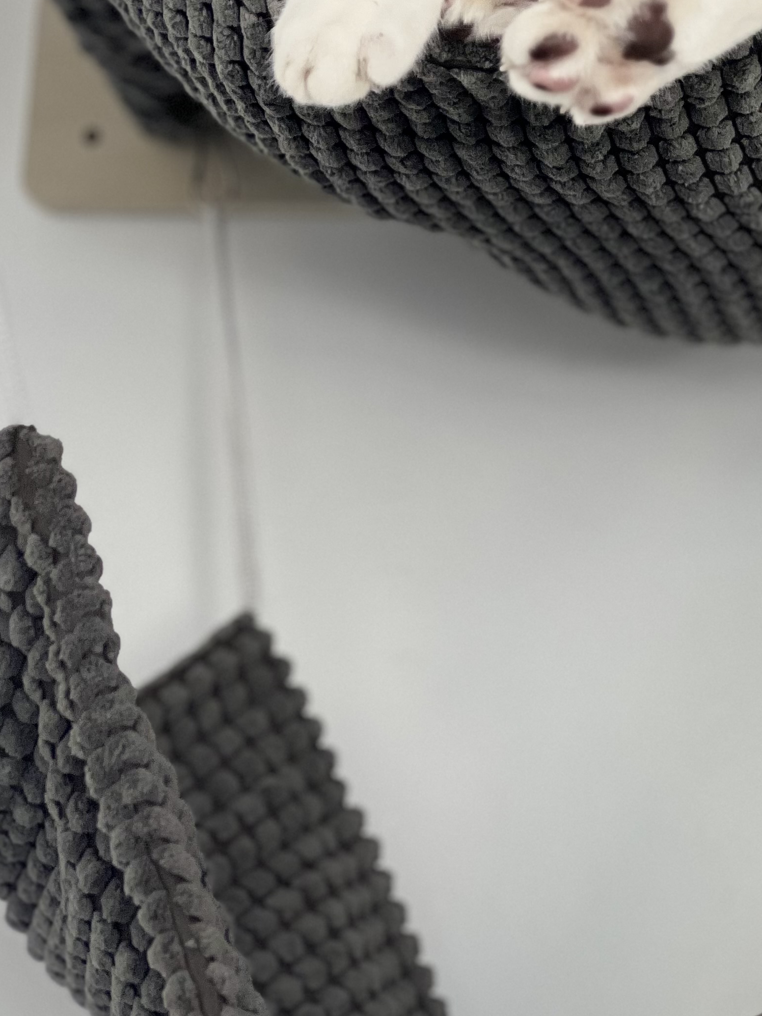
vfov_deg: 13.1
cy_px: 161
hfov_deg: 9.9
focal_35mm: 150
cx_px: 572
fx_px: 4403
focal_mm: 9
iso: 250
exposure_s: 1/63
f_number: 2.8
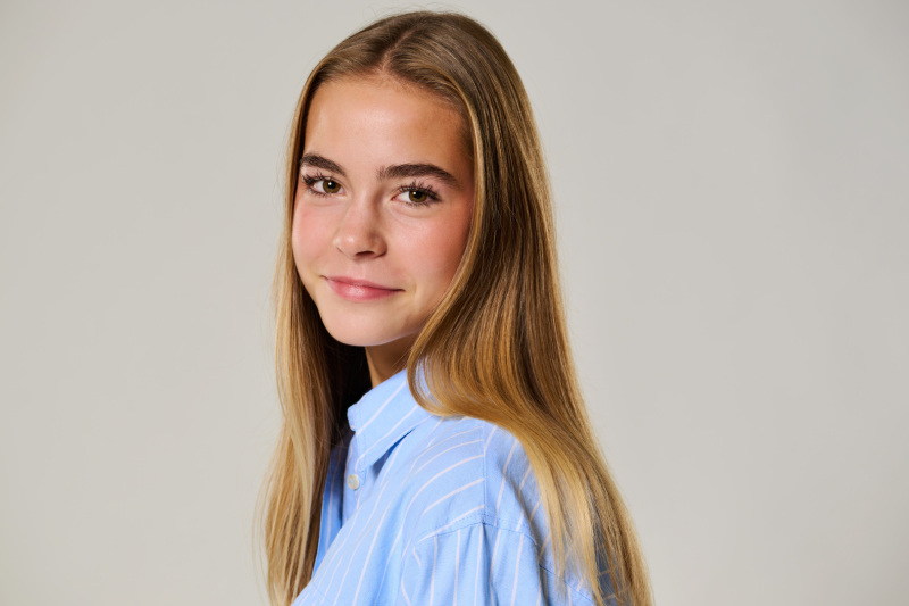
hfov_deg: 19.5
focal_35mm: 105
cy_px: 303
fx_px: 2651
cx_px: 454
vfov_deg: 13.0
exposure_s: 1/125
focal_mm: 105
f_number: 9
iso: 100
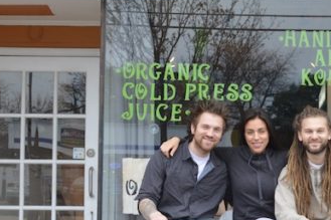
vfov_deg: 13.9
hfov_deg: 20.7
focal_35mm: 98
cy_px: 131
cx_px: 225
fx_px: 901
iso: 400
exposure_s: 1/100
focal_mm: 28
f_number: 5
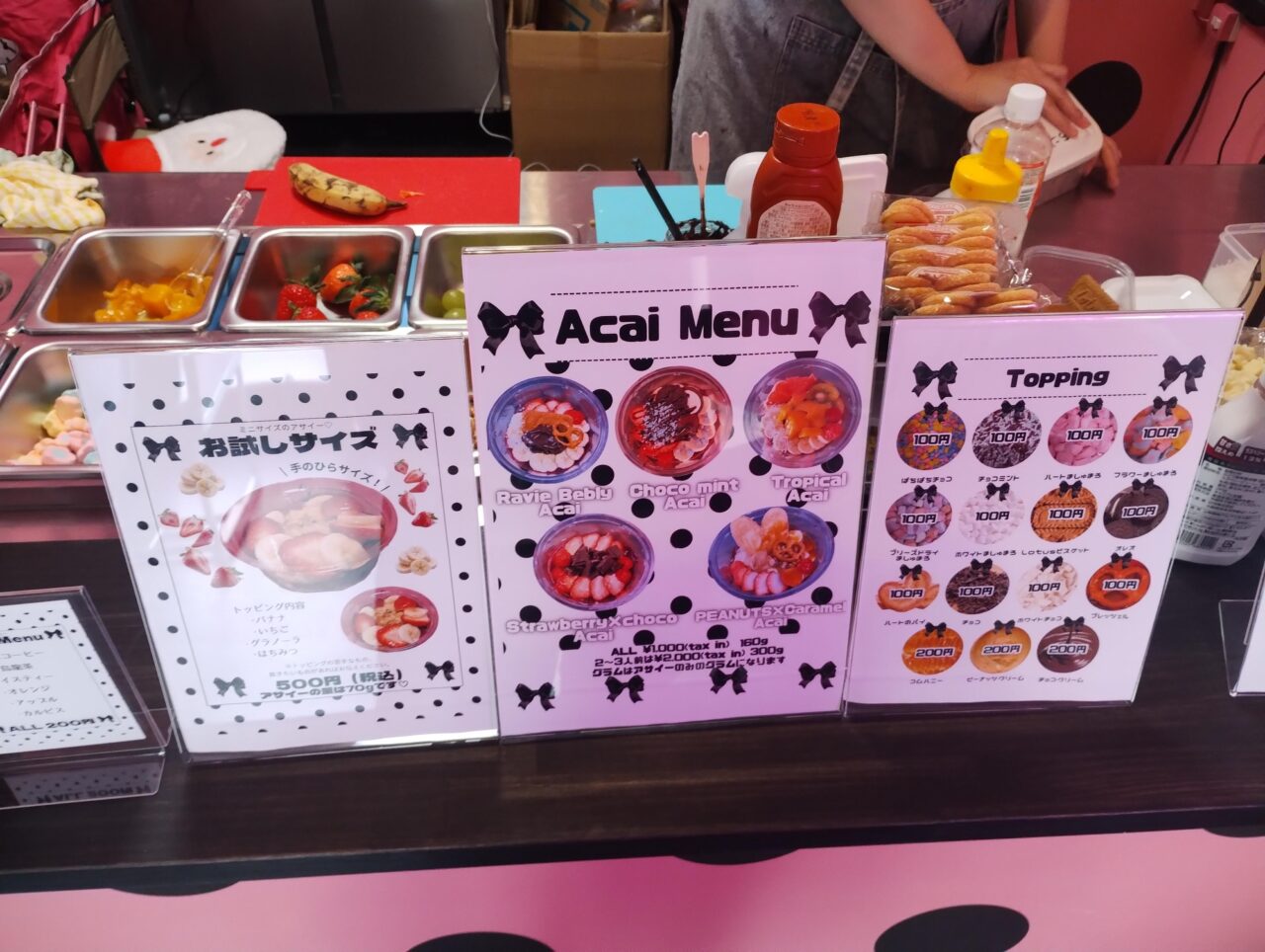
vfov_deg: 49.9
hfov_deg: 63.4
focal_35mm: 28
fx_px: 1025
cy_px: 476
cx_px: 632
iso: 1184
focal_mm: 4.27
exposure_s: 1/40
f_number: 1.8
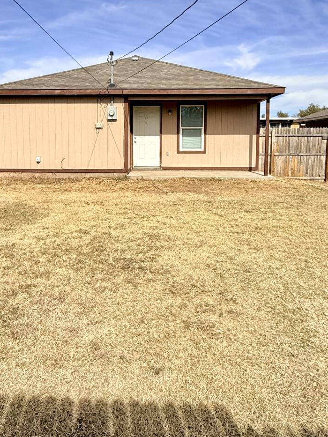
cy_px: 182
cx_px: 140
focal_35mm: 30
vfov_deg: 59.6
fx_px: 379
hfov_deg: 46.7
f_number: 2.2
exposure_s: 1/3289
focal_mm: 2.22
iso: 50
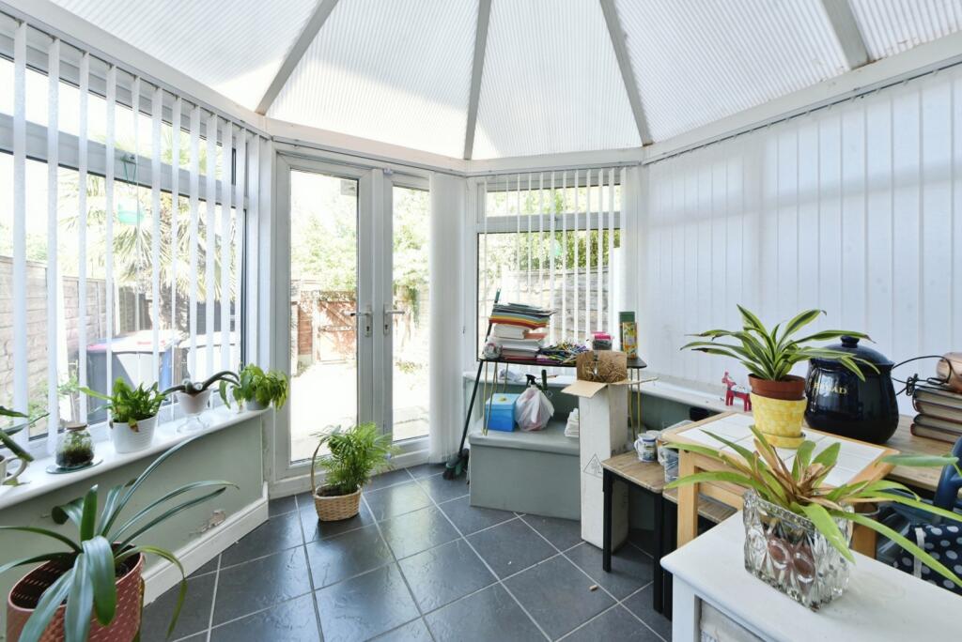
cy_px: 321
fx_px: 374
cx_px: 481
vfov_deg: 81.3
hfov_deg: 104.2
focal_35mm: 14
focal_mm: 14
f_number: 11
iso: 500
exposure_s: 1/20
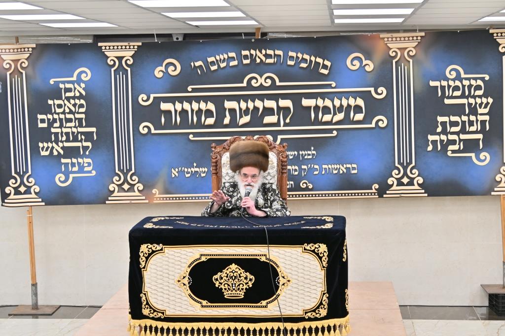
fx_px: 1052
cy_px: 168
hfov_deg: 27.0
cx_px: 252
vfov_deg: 18.2
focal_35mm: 75
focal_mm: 50
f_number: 4
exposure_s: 1/200
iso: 250
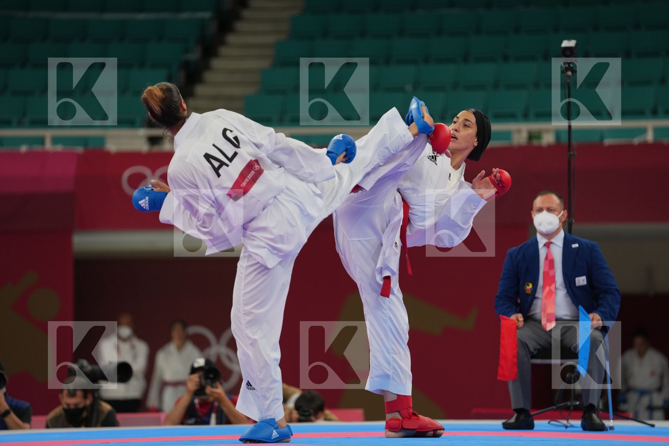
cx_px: 334
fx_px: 3716
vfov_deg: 6.9
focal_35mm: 200
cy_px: 223
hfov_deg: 10.3
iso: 640
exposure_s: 1/1000
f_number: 2.8
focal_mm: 200
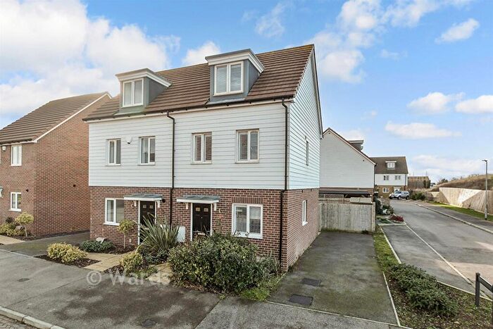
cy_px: 164
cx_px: 246
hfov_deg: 100.4
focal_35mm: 15
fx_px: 205
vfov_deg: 77.4
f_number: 5.6
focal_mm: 10
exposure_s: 1/200
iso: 160
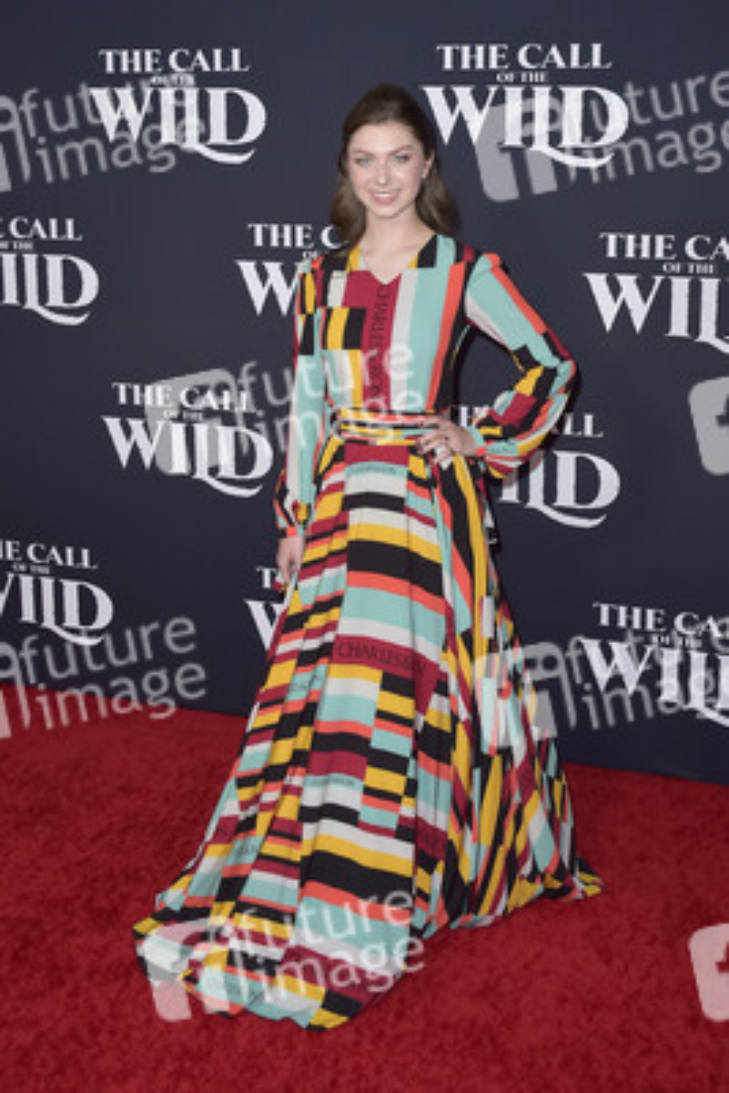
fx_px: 1062
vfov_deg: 54.4
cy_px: 546
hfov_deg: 37.9
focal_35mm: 35
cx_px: 364
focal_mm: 35
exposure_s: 1/250
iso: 320
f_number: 7.1
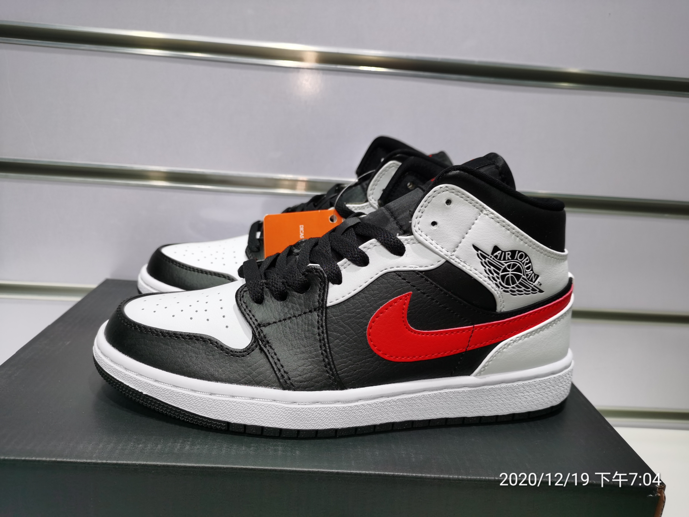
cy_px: 258
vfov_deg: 51.4
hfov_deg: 65.3
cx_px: 344
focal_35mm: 27
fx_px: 537
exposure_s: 1/466
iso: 50
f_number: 1.8
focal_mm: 5.58
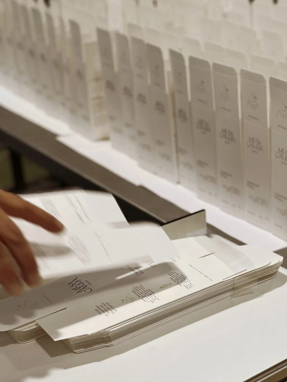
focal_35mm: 69
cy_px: 212
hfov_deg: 21.3
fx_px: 763
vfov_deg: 28.1
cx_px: 182
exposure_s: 1/100
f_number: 1.78
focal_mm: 6.86
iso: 64
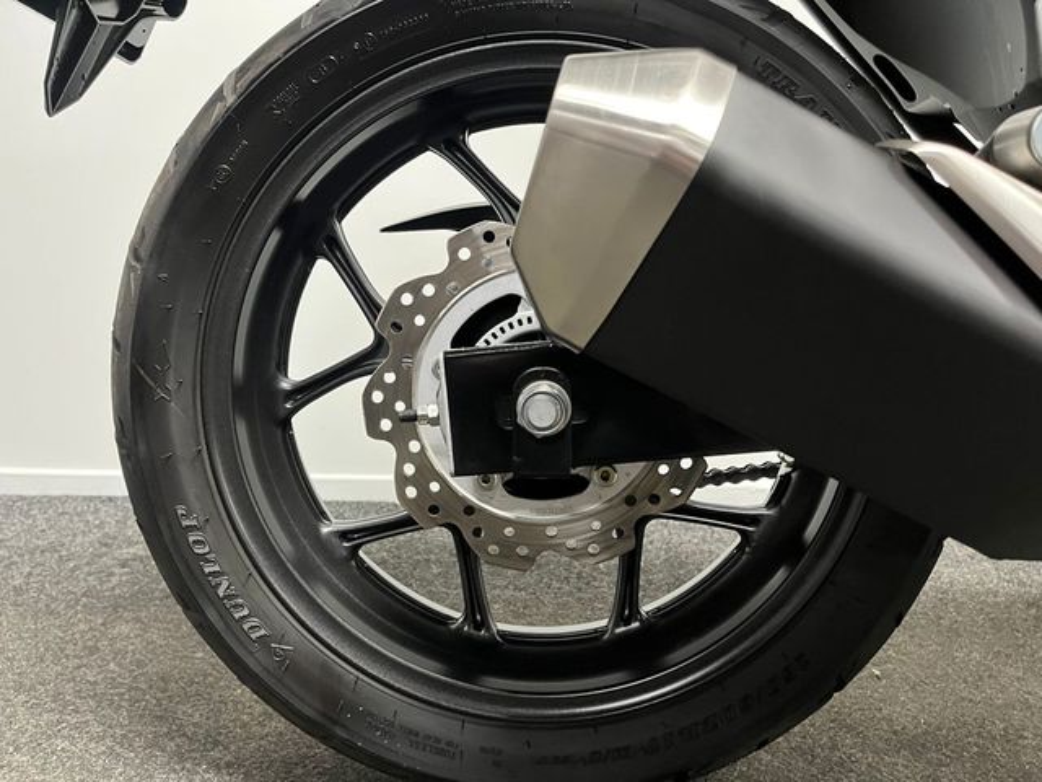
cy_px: 391
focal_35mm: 26
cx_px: 521
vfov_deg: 53.1
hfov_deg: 67.3
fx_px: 783
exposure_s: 1/33
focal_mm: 5.1
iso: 400
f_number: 1.6
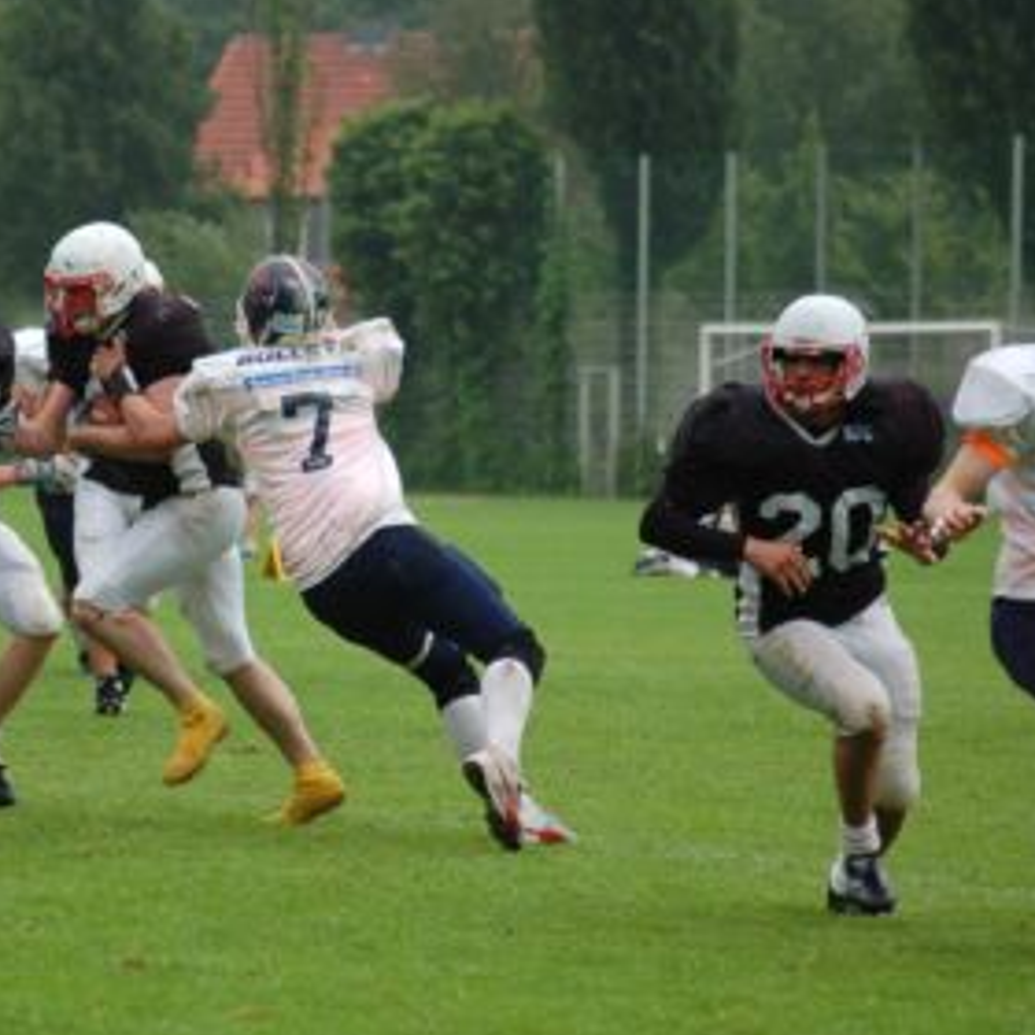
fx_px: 8355
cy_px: 525
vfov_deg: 7.1
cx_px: 290
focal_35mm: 247
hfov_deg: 7.1
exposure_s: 1/800
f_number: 4.2
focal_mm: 120
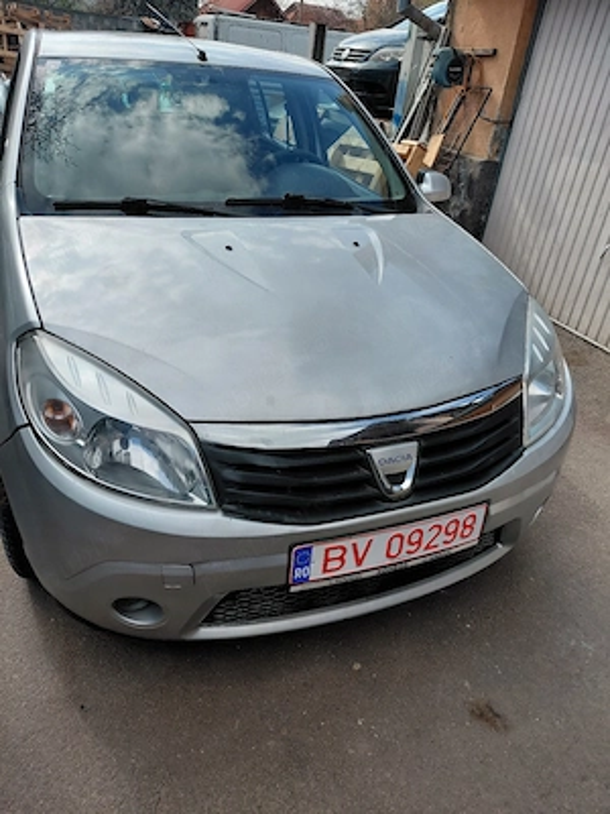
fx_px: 587
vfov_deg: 69.4
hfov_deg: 54.9
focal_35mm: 25
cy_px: 407
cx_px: 305
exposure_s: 1/2500
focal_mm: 4.69
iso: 50
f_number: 1.8
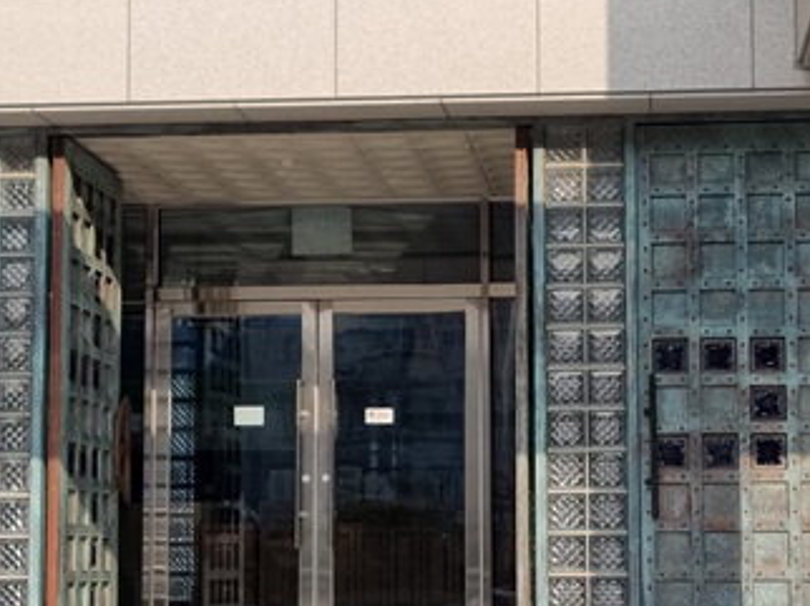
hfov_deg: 35.6
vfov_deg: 27.0
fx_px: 1263
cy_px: 336
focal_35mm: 54
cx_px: 397
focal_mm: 5.4
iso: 50
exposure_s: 1/2342
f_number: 1.8
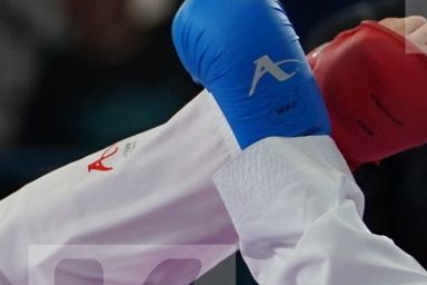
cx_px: -245
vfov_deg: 1.4
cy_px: 346
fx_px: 11682
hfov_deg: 2.1
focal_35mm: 985
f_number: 2.8
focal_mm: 140
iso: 1000
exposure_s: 1/1000
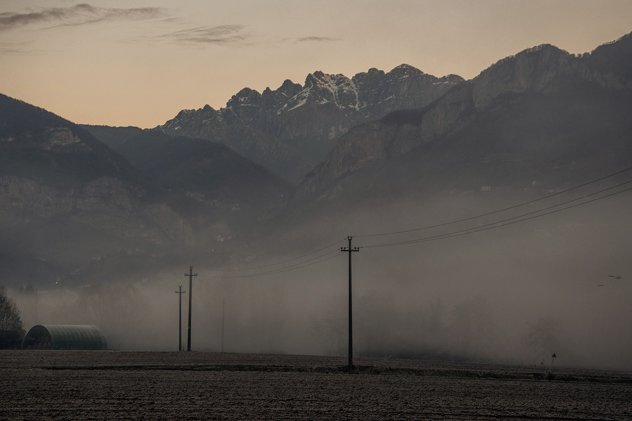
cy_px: 210
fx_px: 1527
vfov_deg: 15.7
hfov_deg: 23.4
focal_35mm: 87
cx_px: 316
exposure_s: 1/40
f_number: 8
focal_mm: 58
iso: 200
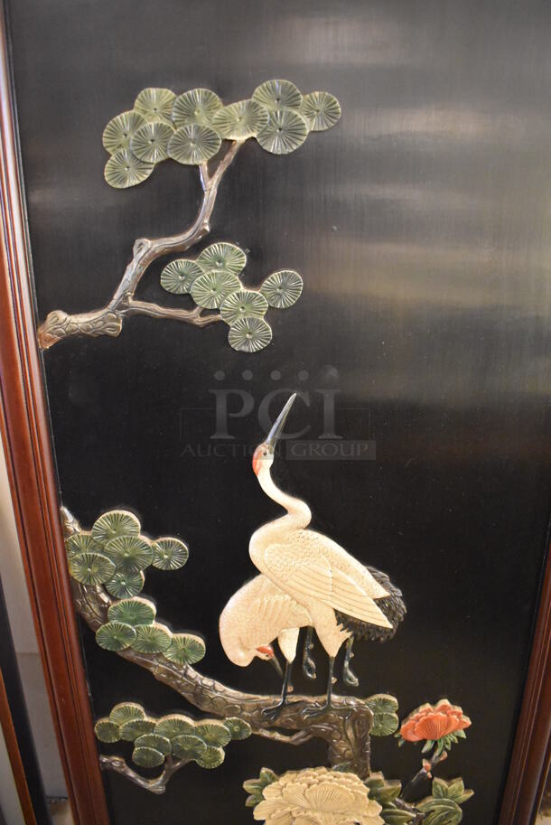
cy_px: 412
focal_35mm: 27
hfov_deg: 48.0
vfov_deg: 67.3
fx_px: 619
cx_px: 276
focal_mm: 18
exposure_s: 1/125
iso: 6400
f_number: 3.5
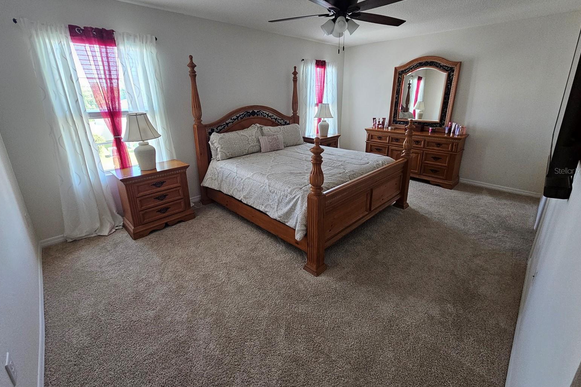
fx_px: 226
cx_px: 289
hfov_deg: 104.3
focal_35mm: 14
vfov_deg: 80.9
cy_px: 171
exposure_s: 1/60
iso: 400
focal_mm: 2.2
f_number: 2.2
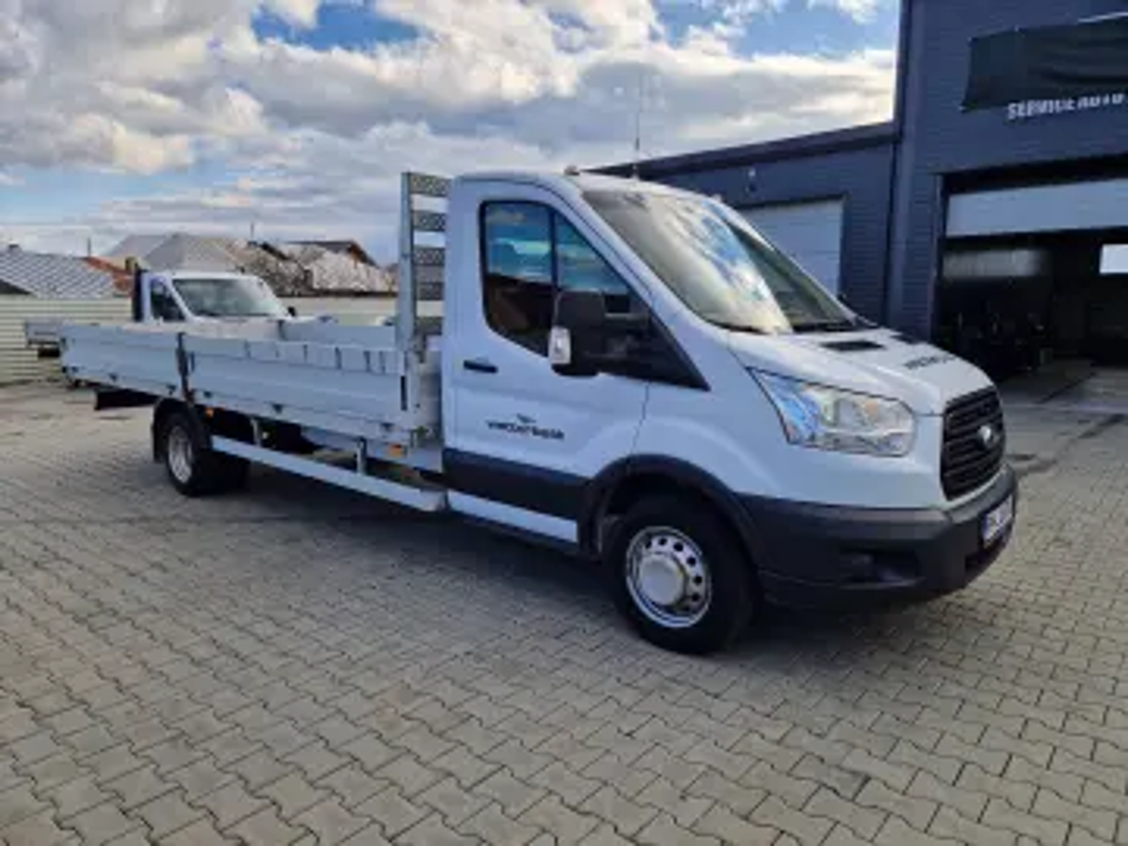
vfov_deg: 58.9
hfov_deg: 73.9
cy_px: 423
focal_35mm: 23
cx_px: 564
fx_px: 749
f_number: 1.8
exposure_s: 1/972
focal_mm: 5.4
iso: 50
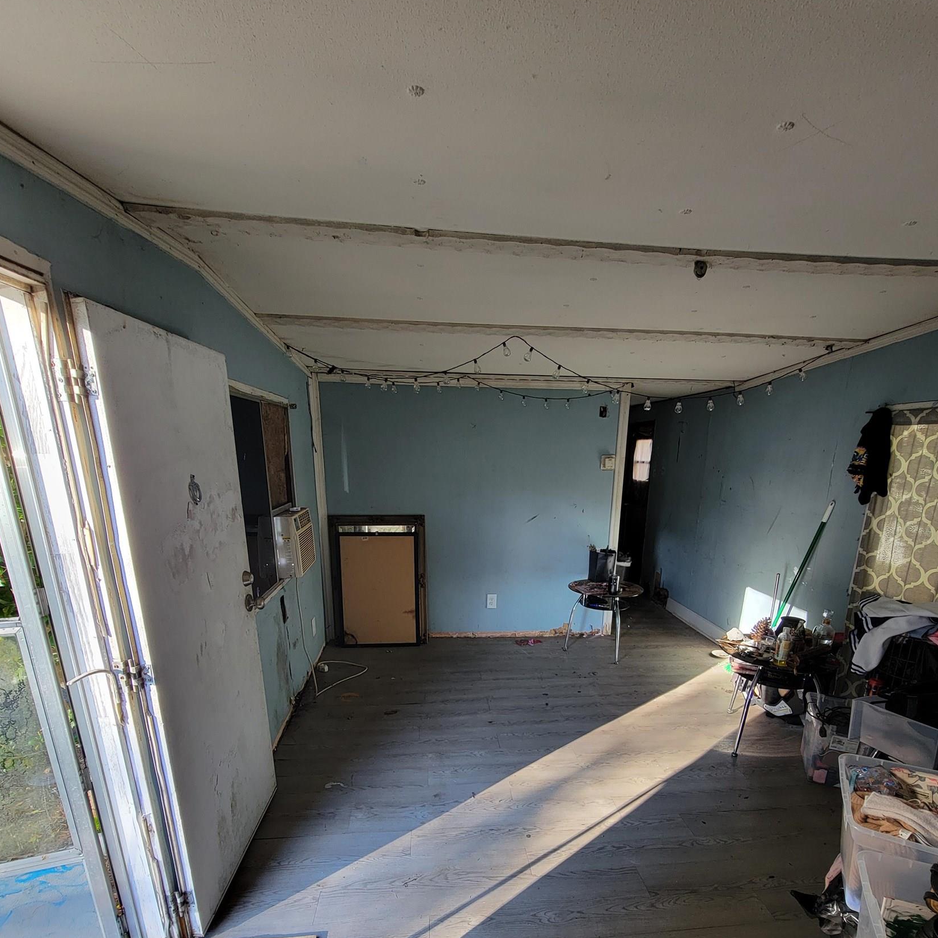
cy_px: 618
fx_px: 491
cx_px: 486
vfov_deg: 84.7
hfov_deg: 87.4
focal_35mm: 16
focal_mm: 2.2
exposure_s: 1/60
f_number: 2.2
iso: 100
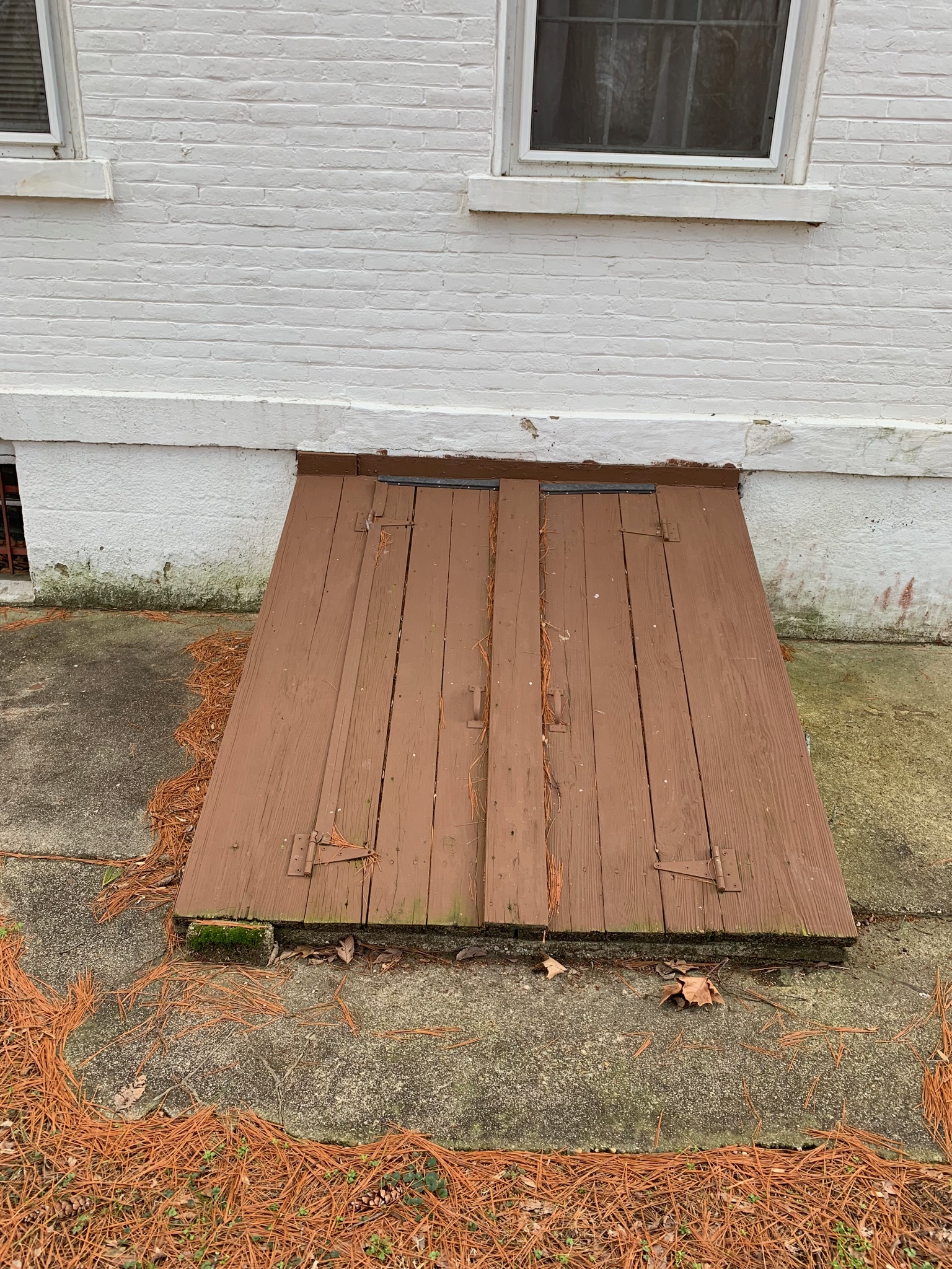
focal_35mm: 26
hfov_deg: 53.1
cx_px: 476
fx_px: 953
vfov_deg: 67.3
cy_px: 634
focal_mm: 4.25
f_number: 1.8
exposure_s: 1/122
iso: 25
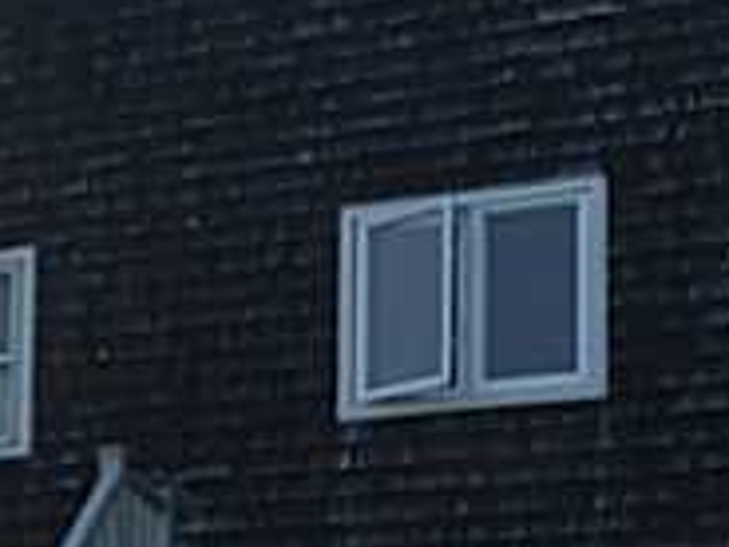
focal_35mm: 126
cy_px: 828
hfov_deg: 13.7
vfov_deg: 11.3
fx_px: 2654
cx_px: -642
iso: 32
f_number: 2.2
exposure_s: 1/1883
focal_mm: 4.15
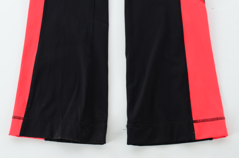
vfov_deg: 16.5
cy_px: 79
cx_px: 120
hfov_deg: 24.7
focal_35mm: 82
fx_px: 547
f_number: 16
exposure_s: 1/100
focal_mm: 55
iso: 400
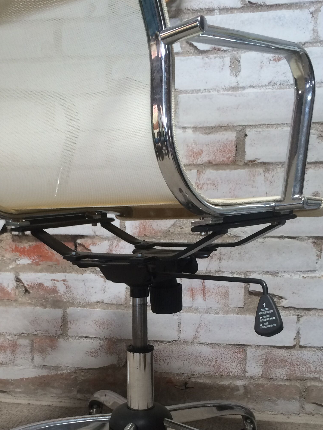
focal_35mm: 47
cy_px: 297
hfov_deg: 30.8
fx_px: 585
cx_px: 137
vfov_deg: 39.8
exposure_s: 1/30
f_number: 2.2
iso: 40
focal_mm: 4.15
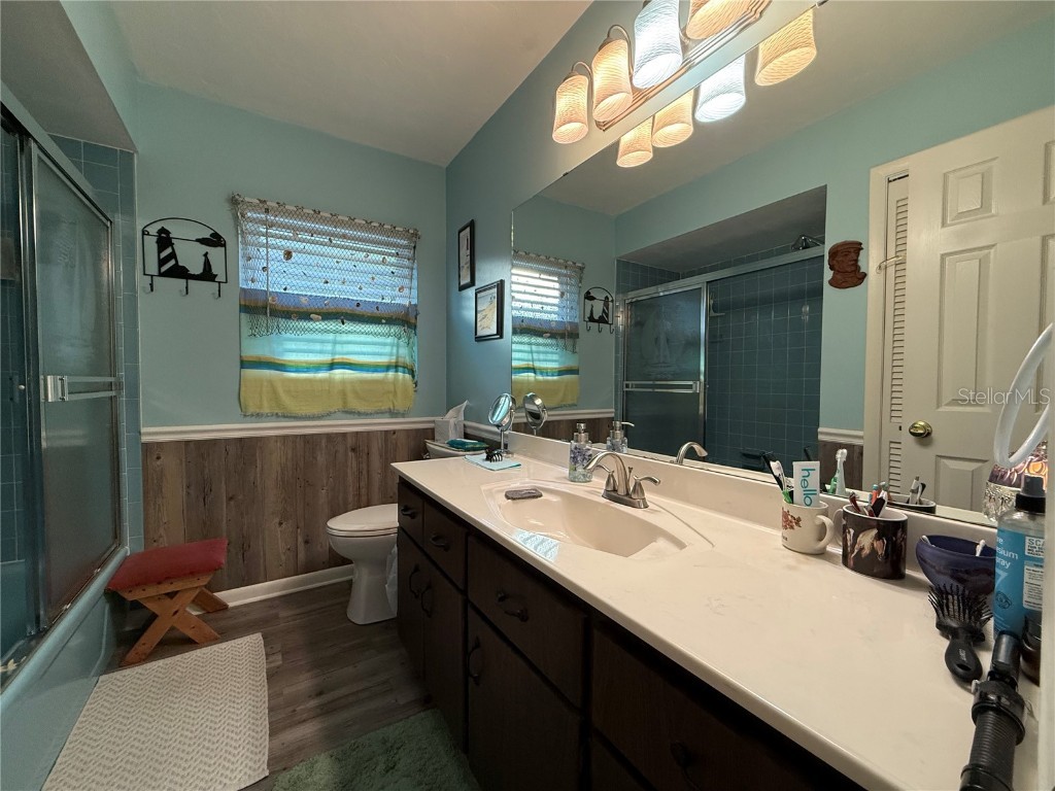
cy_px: 396
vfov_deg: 85.7
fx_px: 427
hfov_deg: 102.1
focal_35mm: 14
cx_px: 528
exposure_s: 1/120
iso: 250
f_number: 2.2
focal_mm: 2.22
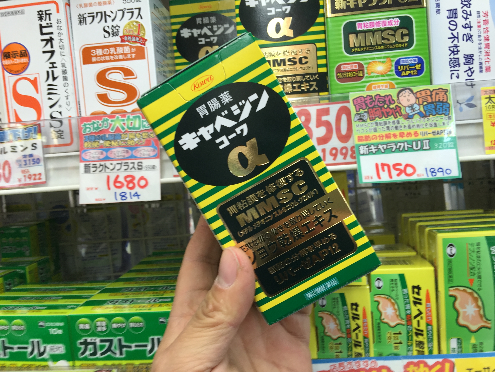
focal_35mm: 29
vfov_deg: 48.2
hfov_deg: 61.7
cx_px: 248
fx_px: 415
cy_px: 186
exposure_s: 1/60
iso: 40
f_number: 2.2
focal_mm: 4.15
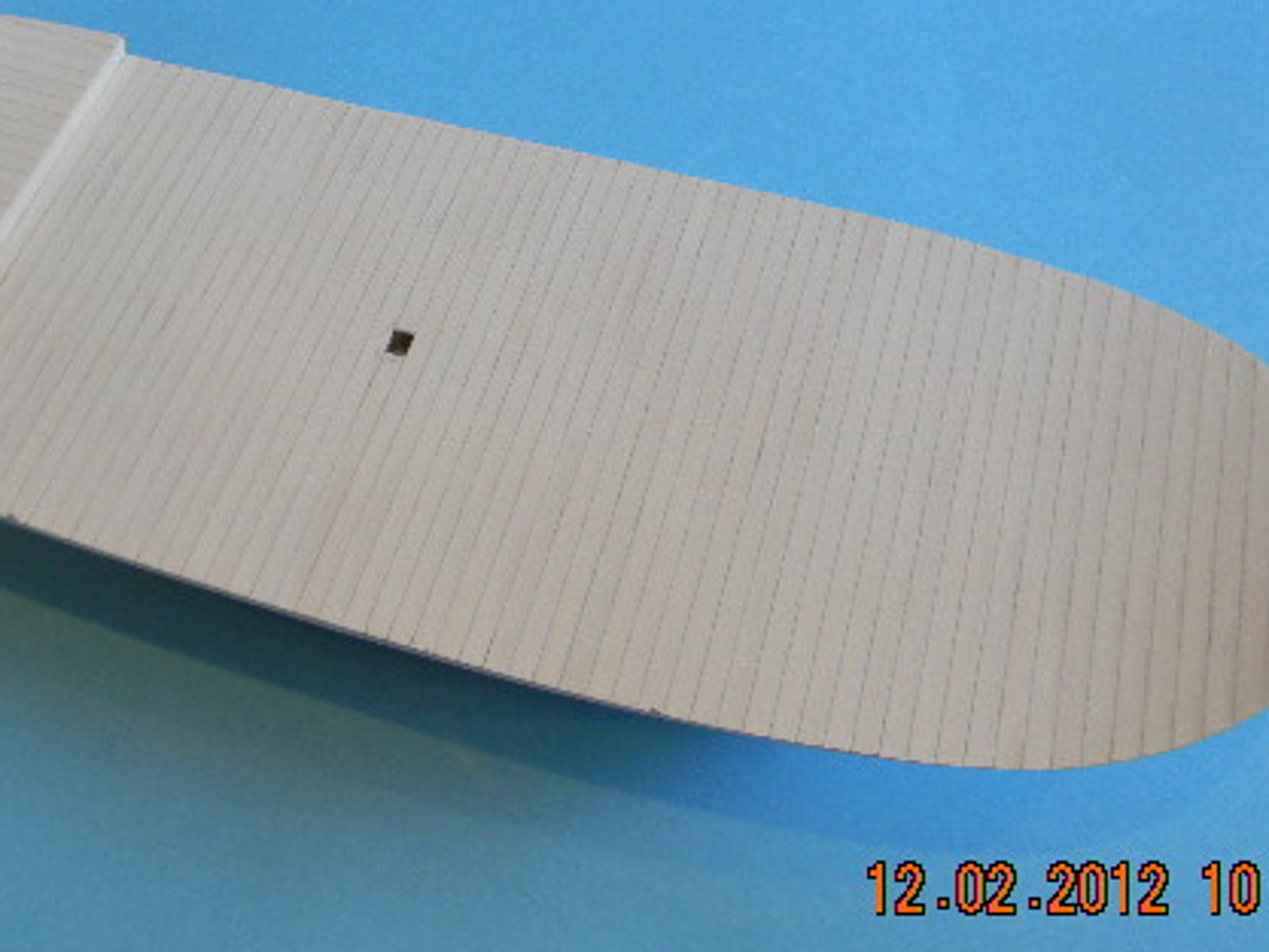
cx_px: 493
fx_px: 1577
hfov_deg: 43.6
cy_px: 310
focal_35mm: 43
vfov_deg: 33.3
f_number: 3.5
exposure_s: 1/30
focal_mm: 5
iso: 200
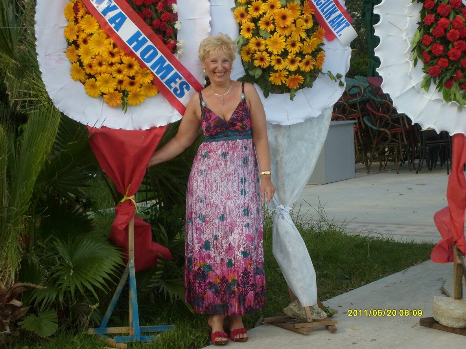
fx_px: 1104
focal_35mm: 82
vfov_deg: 18.0
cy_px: 173
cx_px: 233
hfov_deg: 23.8
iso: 80
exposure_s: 1/180
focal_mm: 13.7
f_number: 4.2
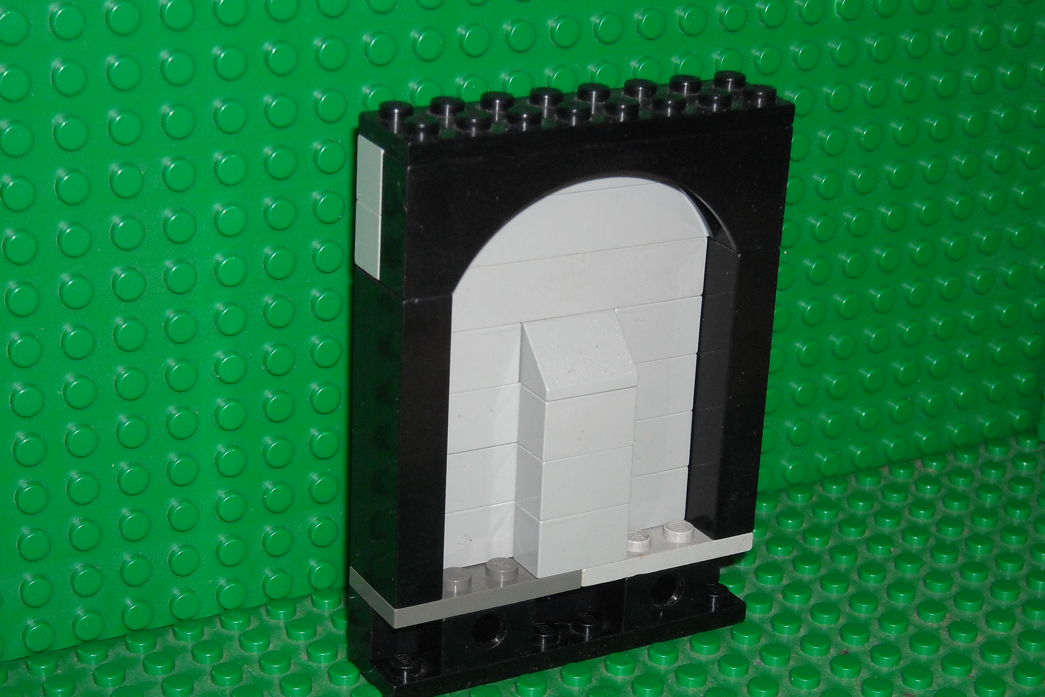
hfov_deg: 25.4
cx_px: 527
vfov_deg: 17.1
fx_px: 2322
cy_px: 384
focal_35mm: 80
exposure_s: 1/125
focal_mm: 12.3
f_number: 3.9
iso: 200
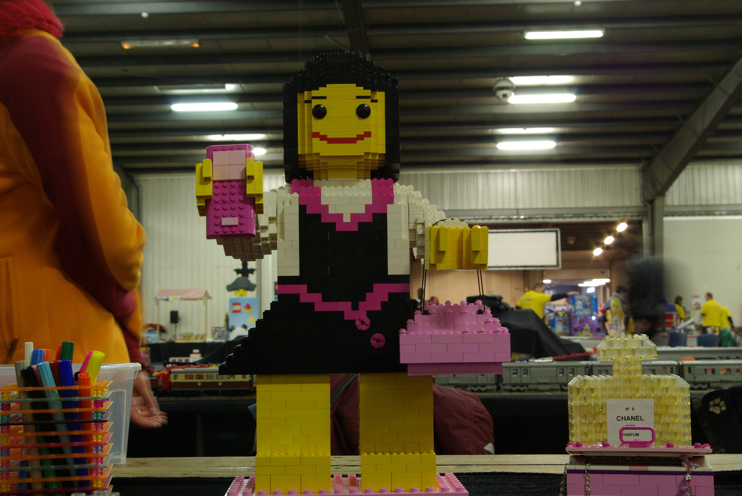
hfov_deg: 37.8
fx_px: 1083
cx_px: 371
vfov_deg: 25.8
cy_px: 248
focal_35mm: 52
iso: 400
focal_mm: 35
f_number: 11
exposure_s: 1
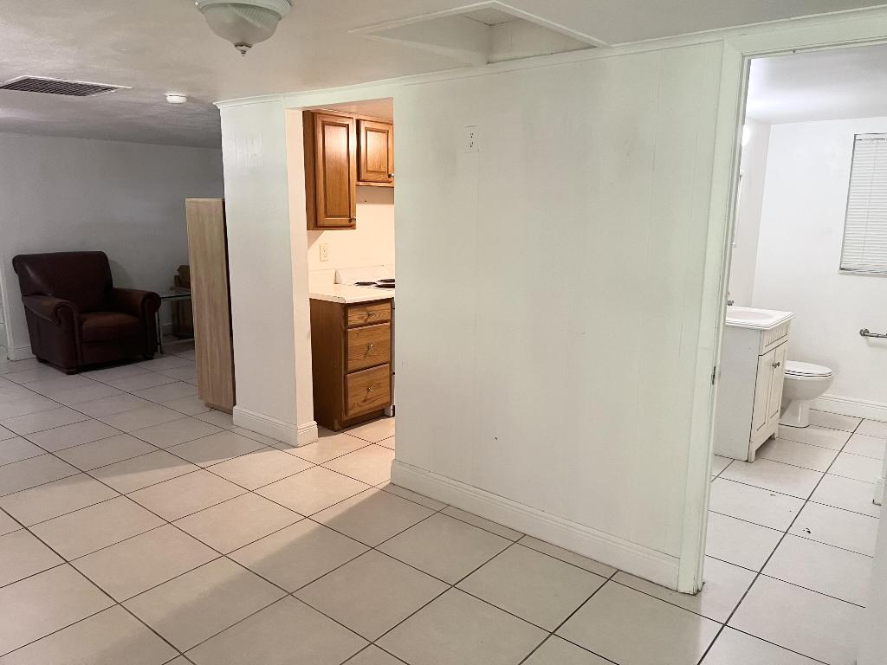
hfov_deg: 67.3
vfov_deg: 53.1
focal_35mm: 26
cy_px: 332
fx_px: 666
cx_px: 444
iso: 160
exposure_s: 1/60
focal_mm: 5.7
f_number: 1.5
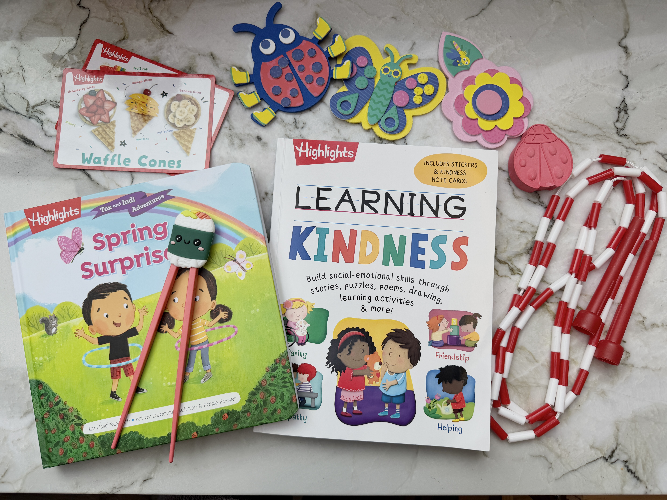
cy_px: 250
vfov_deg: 56.8
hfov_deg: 71.6
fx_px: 462
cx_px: 334
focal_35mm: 24
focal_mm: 6.76
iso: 80
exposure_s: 1/528
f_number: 1.78
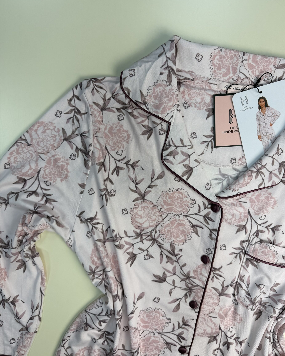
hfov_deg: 54.9
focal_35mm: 26
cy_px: 173
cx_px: 148
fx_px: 274
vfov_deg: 66.0
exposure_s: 1/765
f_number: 1.78
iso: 80
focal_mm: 6.76
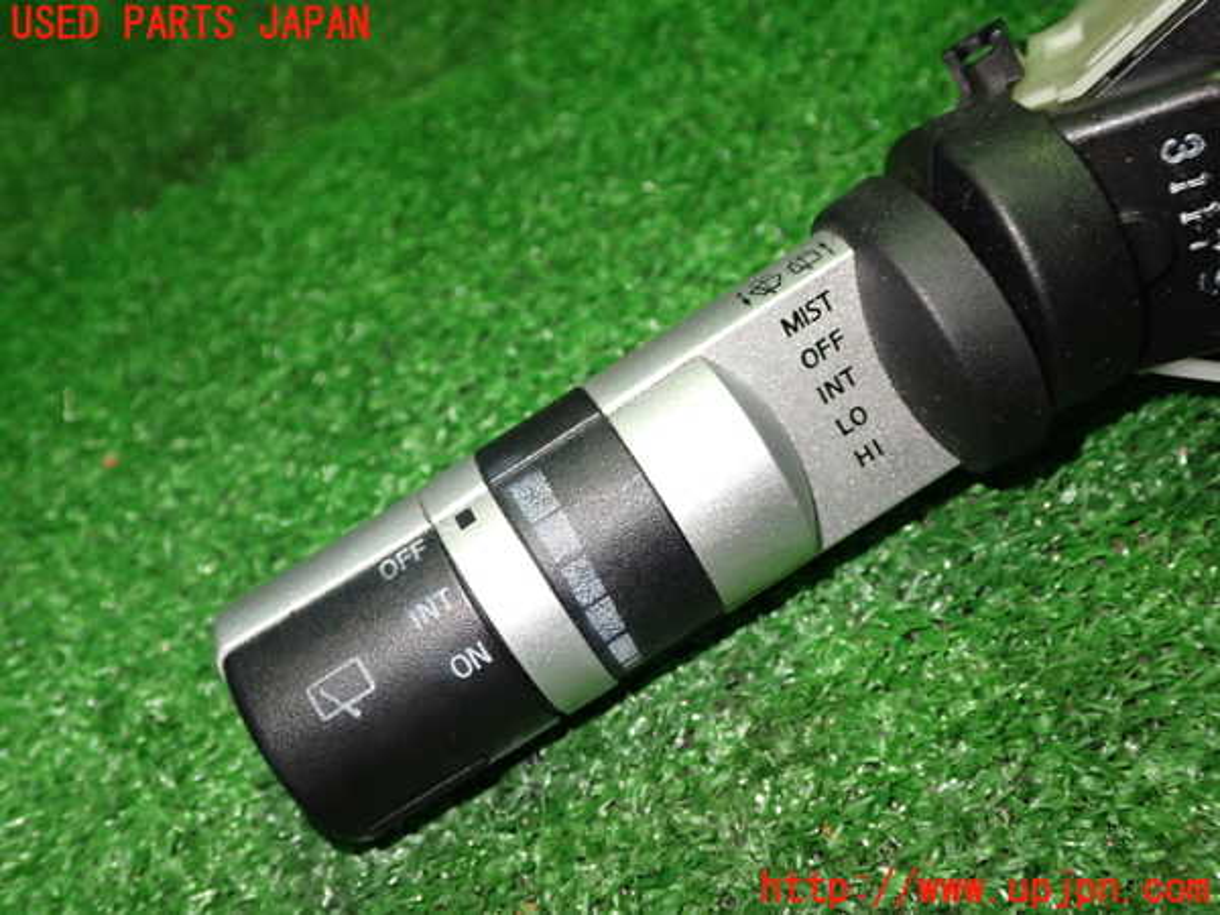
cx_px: 610
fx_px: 1269
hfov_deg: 51.4
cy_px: 458
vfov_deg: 39.7
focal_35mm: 36
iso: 500
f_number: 2.5
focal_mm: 6.37
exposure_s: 1/40
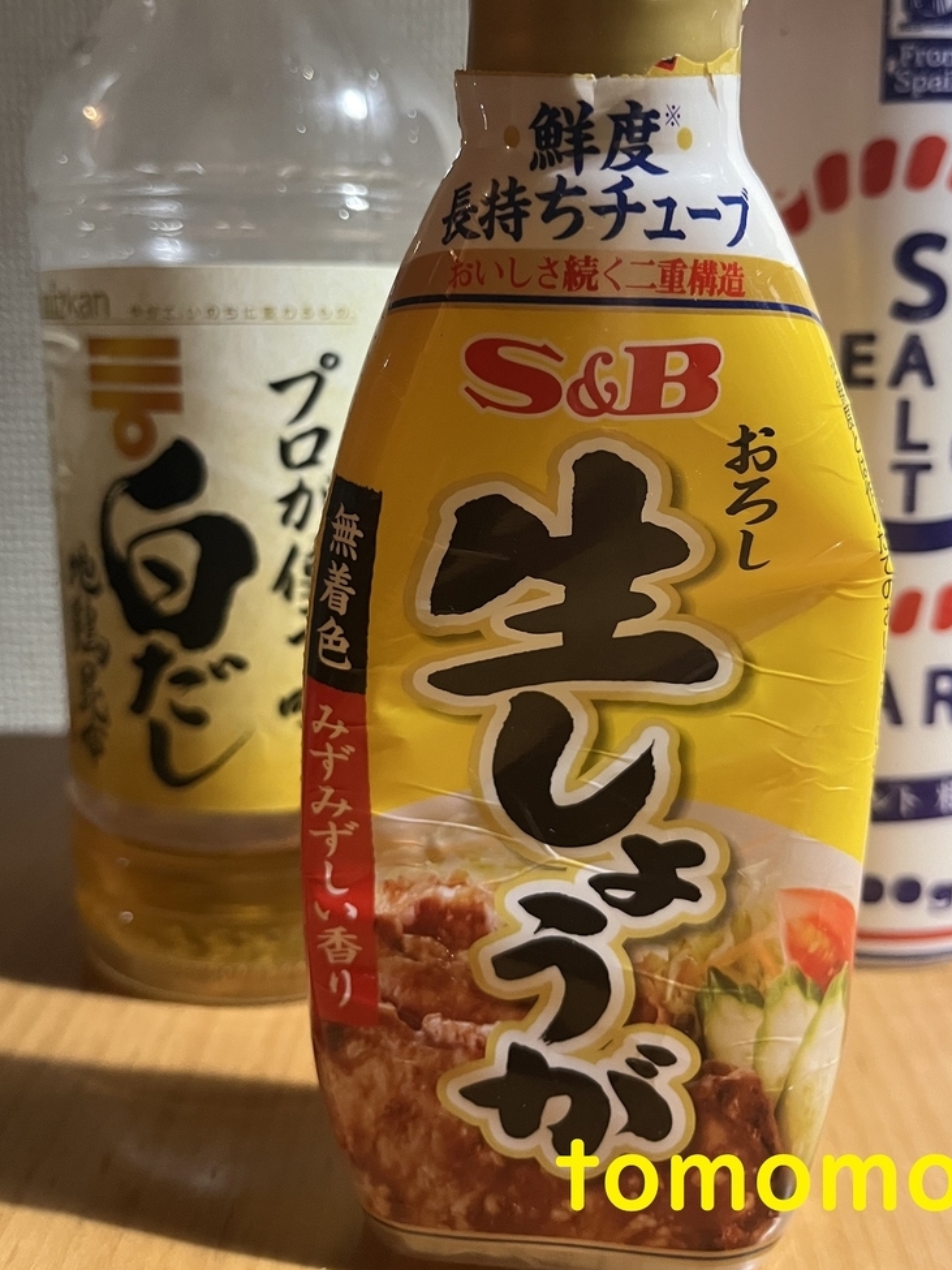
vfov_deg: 56.4
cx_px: 535
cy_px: 509
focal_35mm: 32
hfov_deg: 44.1
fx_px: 1174
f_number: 1.6
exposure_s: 1/50
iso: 500
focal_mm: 5.1
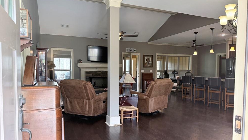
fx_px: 178
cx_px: 126
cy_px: 77
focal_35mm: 27
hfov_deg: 69.9
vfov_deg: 42.8
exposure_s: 1/120
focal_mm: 6.76
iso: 250
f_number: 1.78
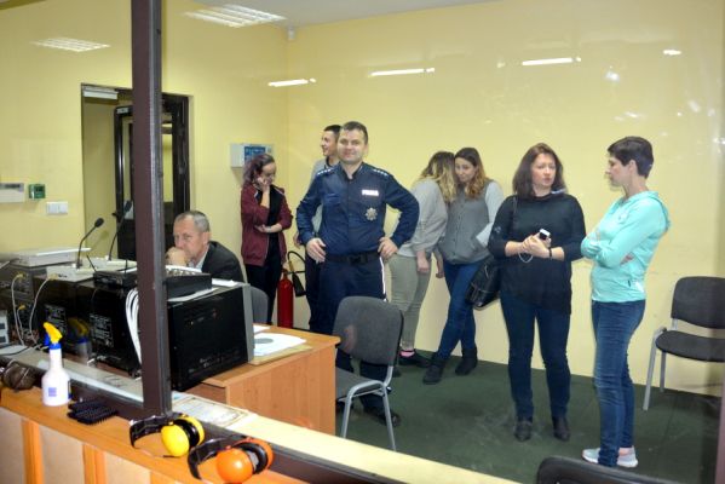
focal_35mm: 27
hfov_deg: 67.4
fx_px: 544
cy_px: 242
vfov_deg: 48.0
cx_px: 362
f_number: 3.5
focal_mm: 18
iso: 720
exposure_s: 1/60
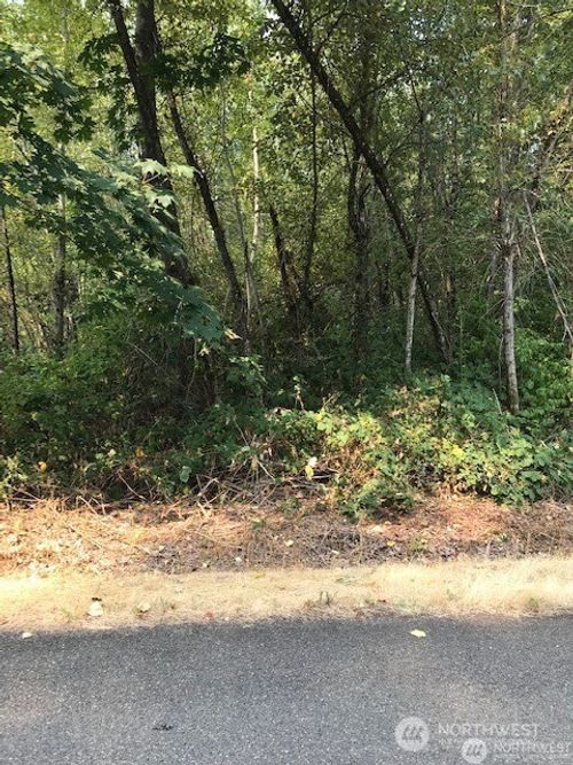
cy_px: 382
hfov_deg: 49.7
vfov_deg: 63.5
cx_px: 286
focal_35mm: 28
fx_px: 618
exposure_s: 1/252
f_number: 1.8
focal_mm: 3.99
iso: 20
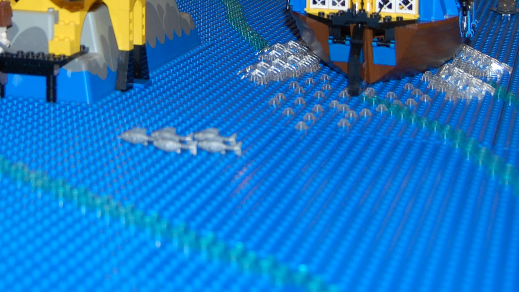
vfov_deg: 14.6
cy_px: -89
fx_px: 1087
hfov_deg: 26.7
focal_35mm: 79
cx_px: 163
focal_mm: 22
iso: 400
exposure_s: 1/60
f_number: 3.8
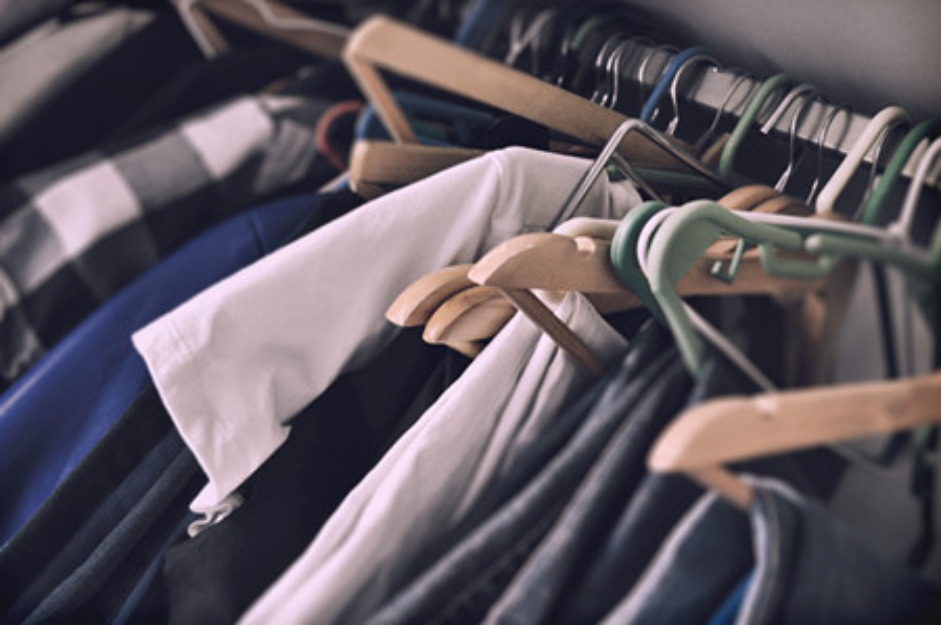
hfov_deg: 46.4
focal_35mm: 42
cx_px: 470
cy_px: 312
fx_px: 1097
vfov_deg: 31.8
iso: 800
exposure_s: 1/50
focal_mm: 28
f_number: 4.5
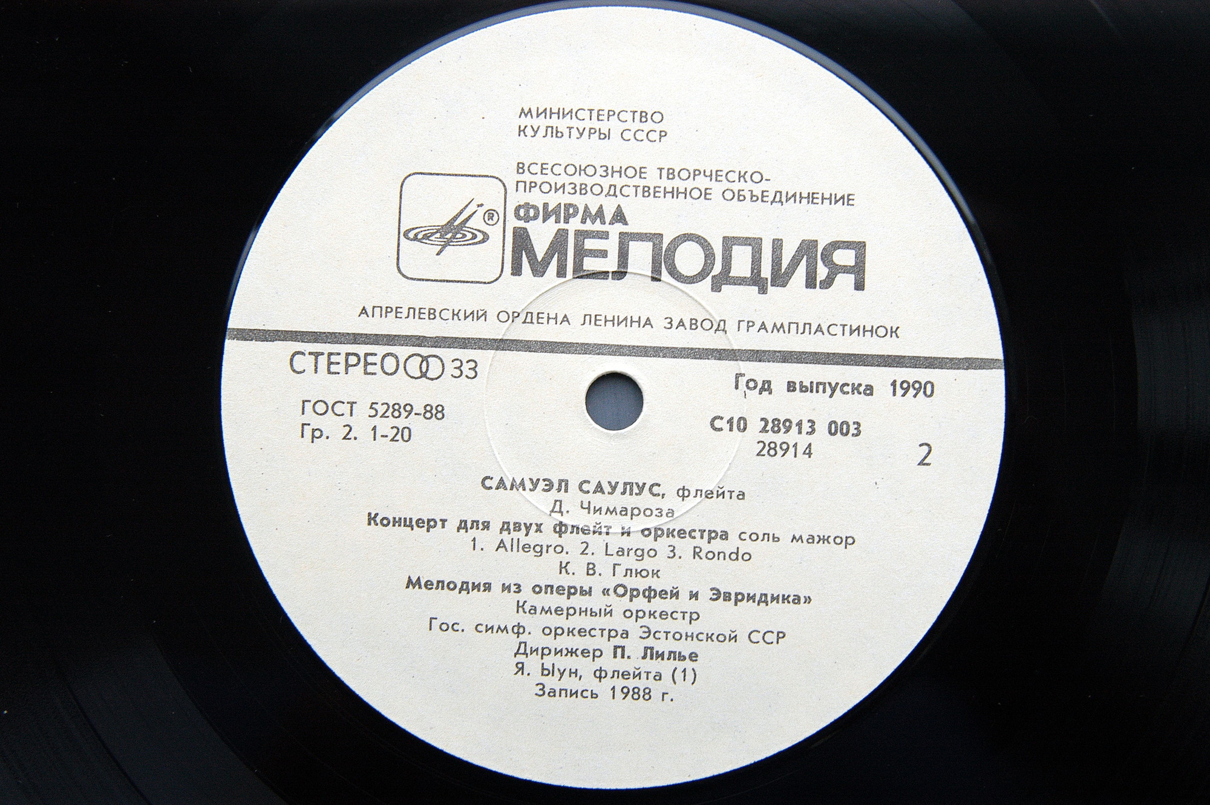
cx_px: 605
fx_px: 1763
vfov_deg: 25.7
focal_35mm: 52
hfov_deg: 37.9
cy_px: 402
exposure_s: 1/60
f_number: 4
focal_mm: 35
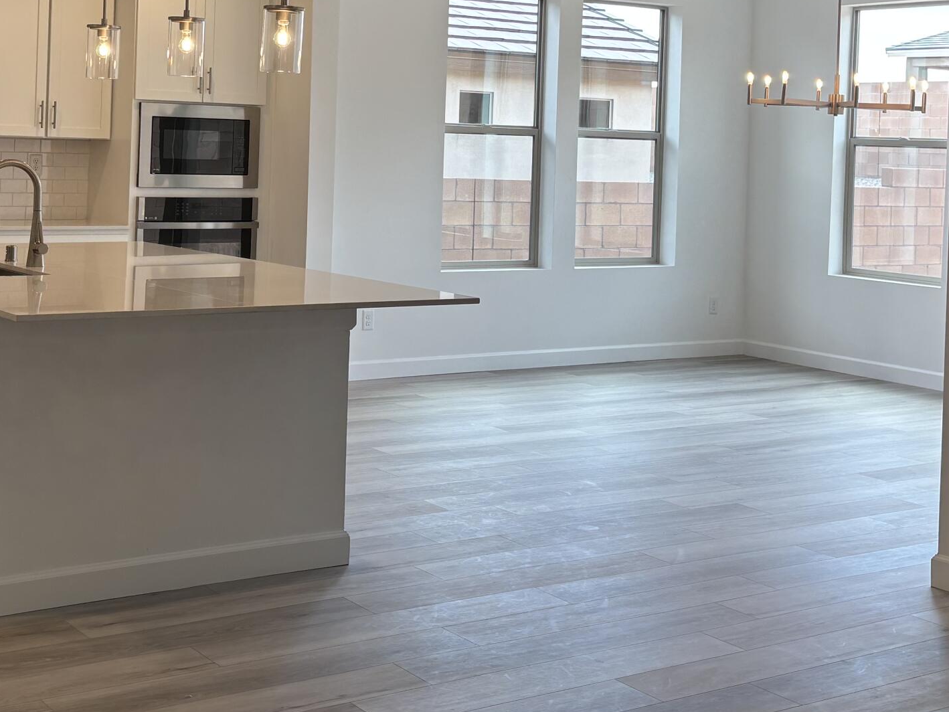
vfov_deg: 26.1
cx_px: 412
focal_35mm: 55
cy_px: 155
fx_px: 1508
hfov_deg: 34.9
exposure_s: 1/126
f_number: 1.6
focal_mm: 5.96
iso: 32
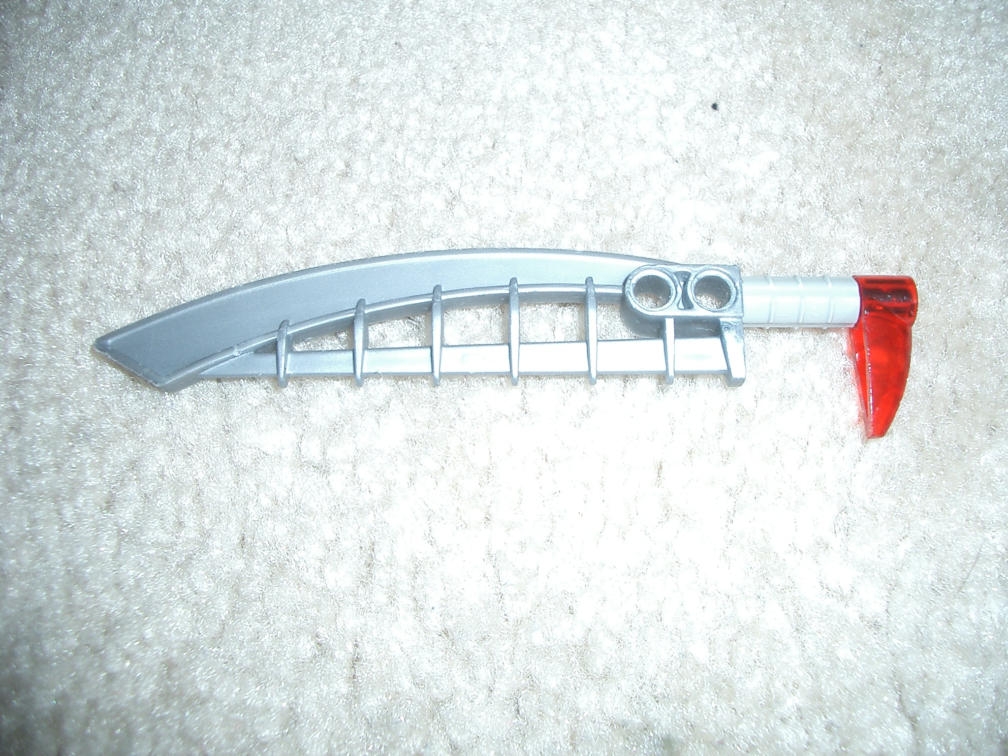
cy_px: 378
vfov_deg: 40.7
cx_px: 504
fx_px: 1019
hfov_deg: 52.6
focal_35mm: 35
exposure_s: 1/40
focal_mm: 5.8
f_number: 2.6
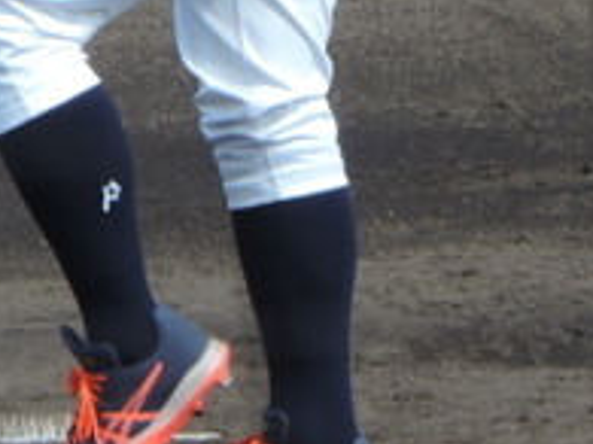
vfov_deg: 0.6
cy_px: -146
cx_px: 73
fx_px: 42082
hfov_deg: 0.8
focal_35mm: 2458
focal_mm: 107
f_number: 4.9
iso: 100
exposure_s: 1/250
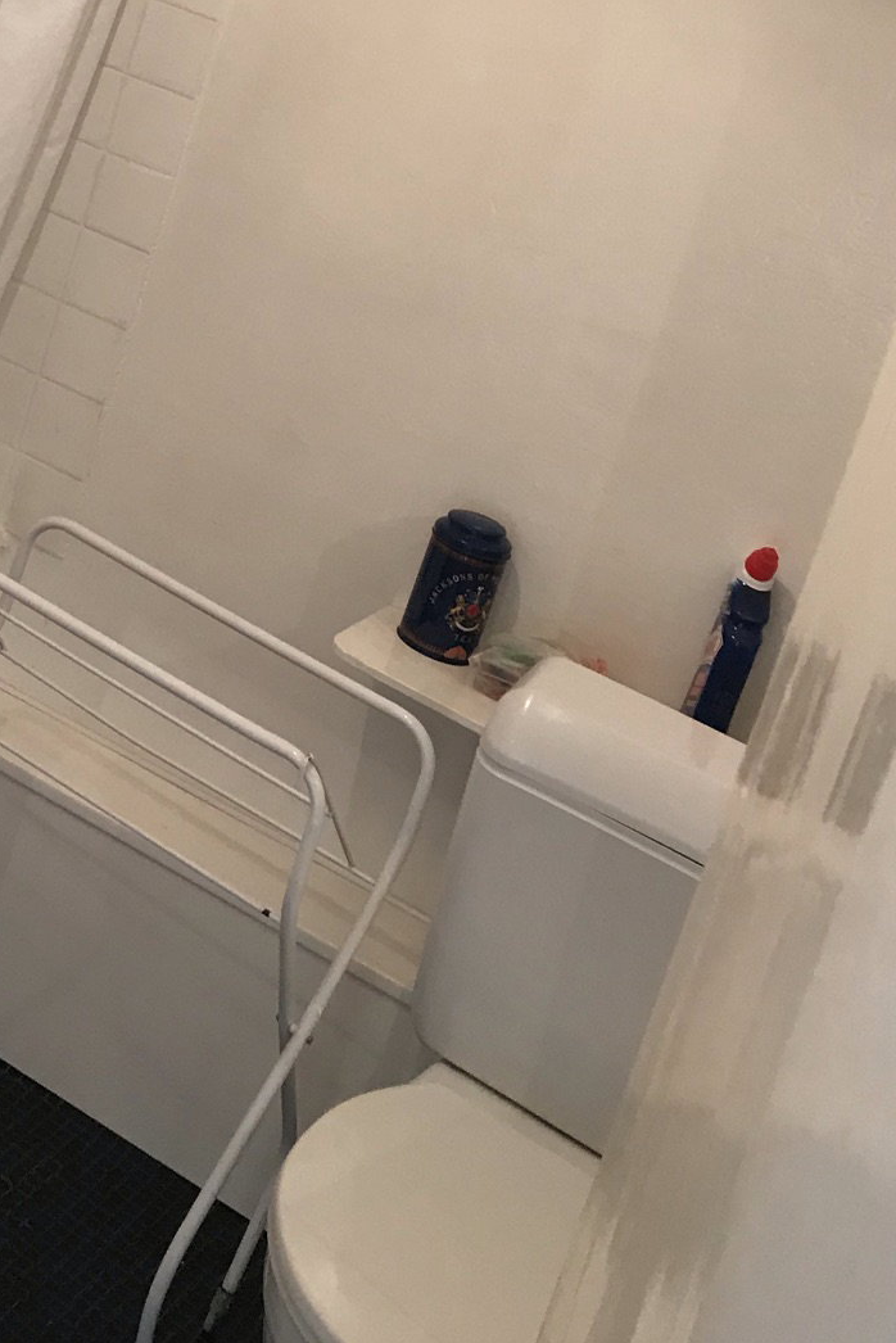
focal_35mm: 57
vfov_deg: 32.7
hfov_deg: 23.0
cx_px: 33
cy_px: 60
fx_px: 2126
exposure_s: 1/20
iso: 40
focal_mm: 3.99
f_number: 1.8
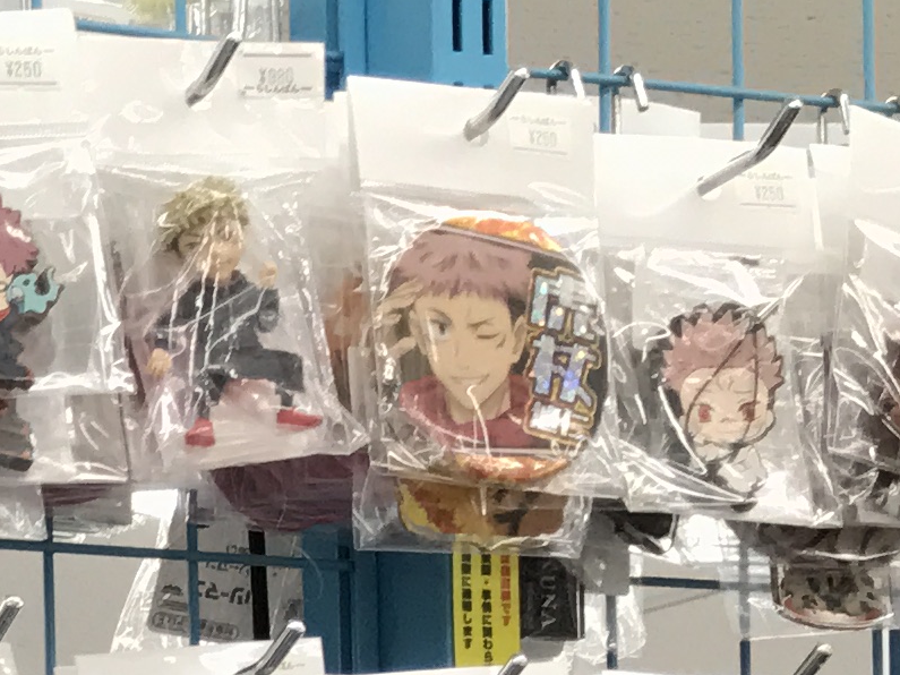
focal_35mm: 142
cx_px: -979
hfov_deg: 12.1
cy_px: 1393
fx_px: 3691
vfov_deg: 9.7
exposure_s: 1/120
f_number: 1.8
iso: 40
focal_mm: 3.99
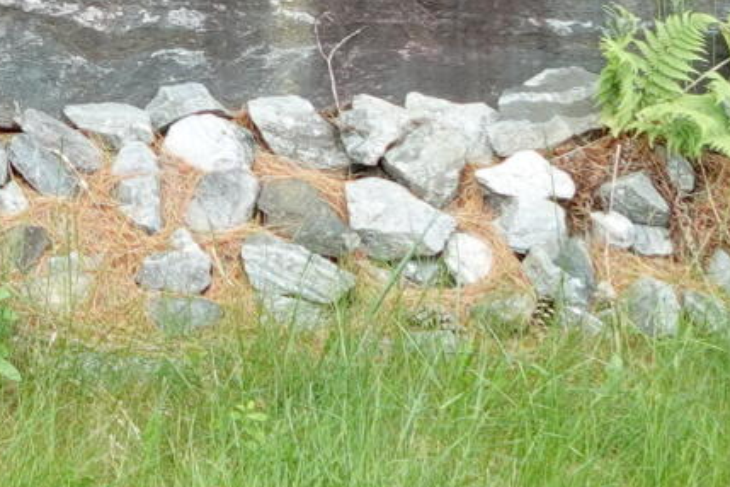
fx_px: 2839
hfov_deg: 13.3
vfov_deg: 9.4
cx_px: -550
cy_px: -356
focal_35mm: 140
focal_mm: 7.6
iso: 125
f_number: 2
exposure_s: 1/400
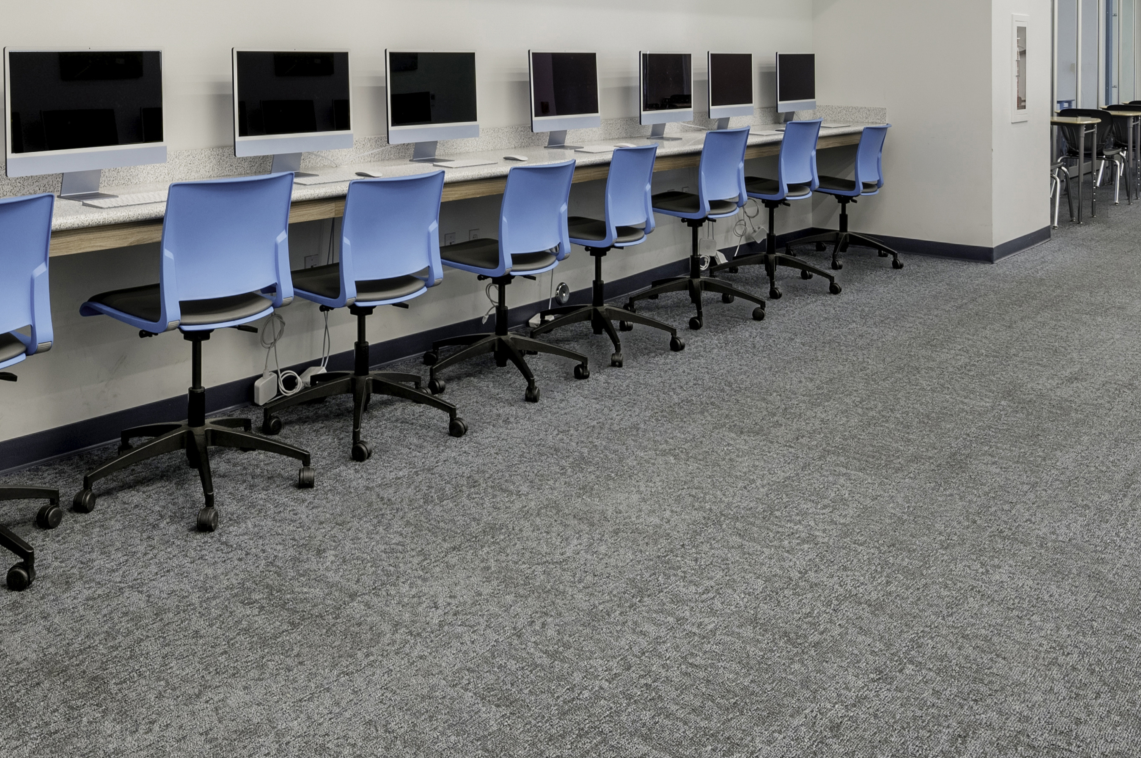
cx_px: 426
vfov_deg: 34.5
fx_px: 1140
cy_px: 63
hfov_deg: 52.6
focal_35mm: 36
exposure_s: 1/160
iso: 200
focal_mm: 16
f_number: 11
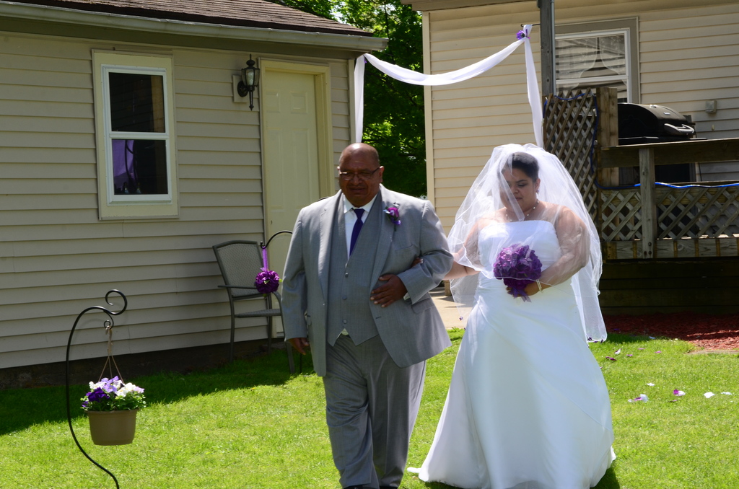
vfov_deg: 14.6
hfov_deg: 22.0
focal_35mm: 93
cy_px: 244
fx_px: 1905
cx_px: 370
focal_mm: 62
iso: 320
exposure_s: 1/125
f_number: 16
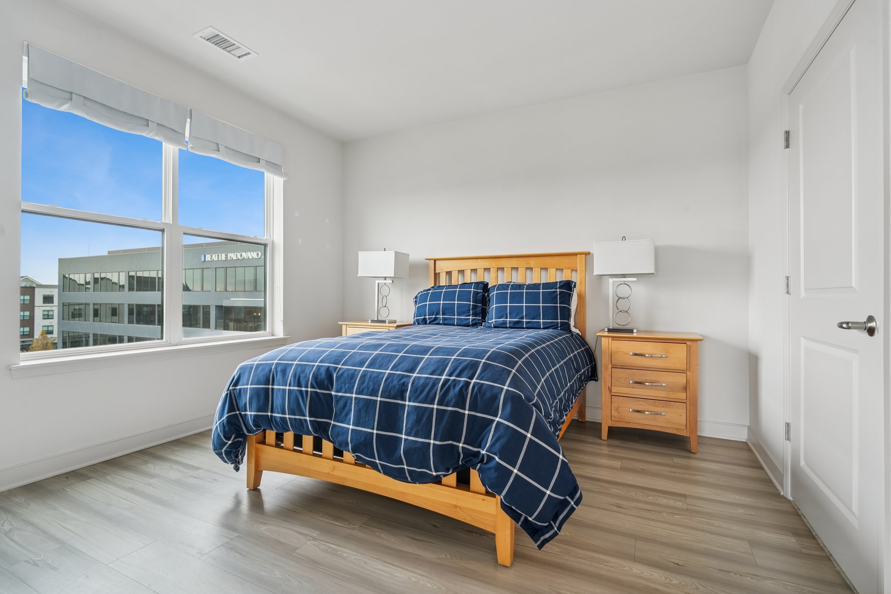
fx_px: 396
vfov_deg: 73.7
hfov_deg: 96.7
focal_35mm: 16
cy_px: 297
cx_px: 446
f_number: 8
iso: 400
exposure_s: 1/5
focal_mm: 16
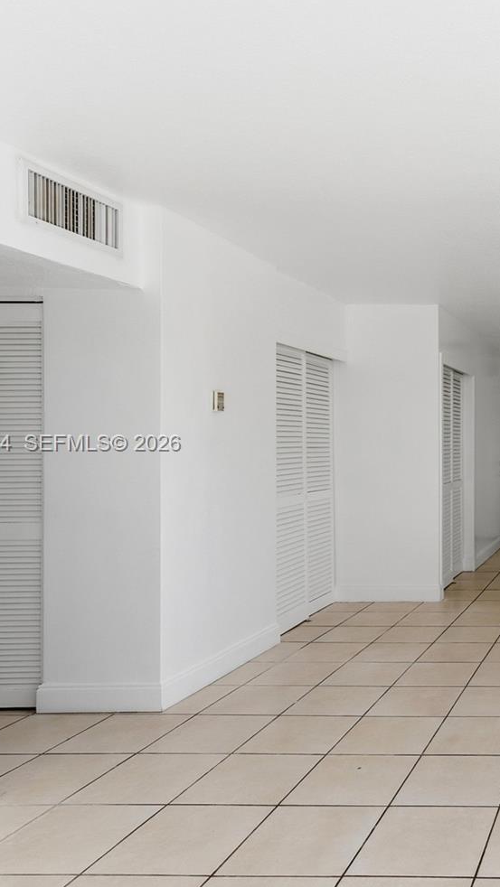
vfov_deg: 66.1
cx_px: 622
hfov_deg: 32.2
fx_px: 683
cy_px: 444
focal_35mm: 29
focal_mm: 17
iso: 250
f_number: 8
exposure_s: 1/1000
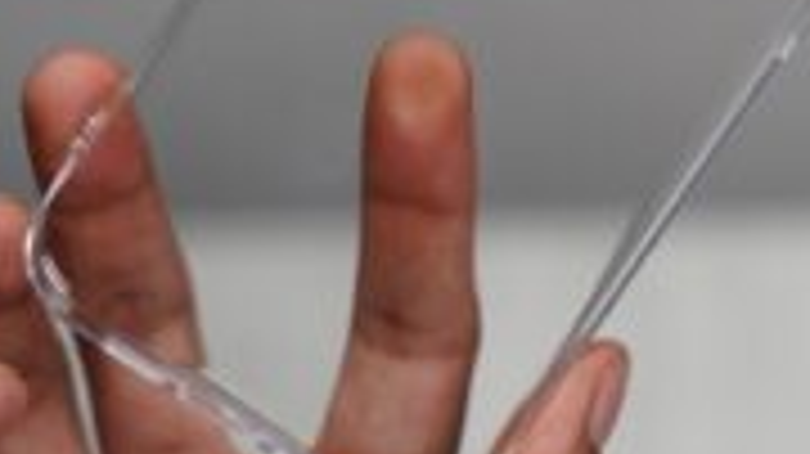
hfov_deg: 13.8
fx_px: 3349
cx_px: 531
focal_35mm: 156
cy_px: -43
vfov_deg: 7.7
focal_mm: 67
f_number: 4
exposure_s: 1/200
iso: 800
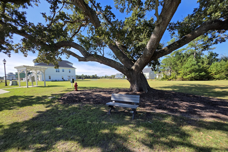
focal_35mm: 14
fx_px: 89
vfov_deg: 80.8
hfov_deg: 104.2
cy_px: 86
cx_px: 111
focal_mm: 2.2
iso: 40
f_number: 1.9
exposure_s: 1/1173
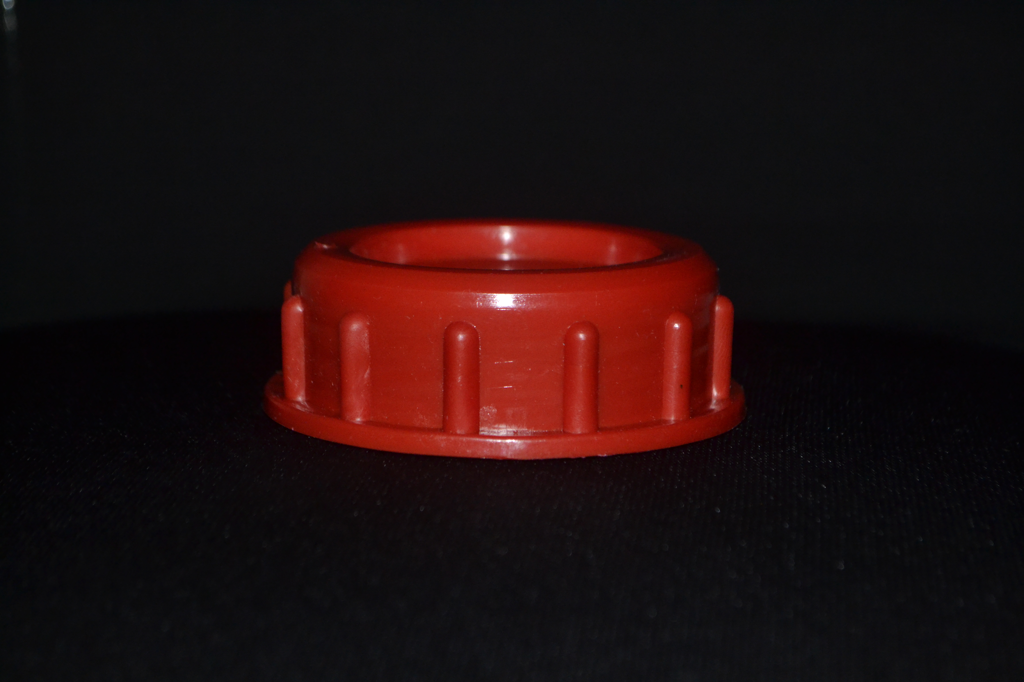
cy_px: 341
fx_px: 2346
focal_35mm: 82
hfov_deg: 24.6
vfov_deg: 16.6
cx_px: 512
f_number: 5.6
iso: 1800
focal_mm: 55
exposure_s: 1/60
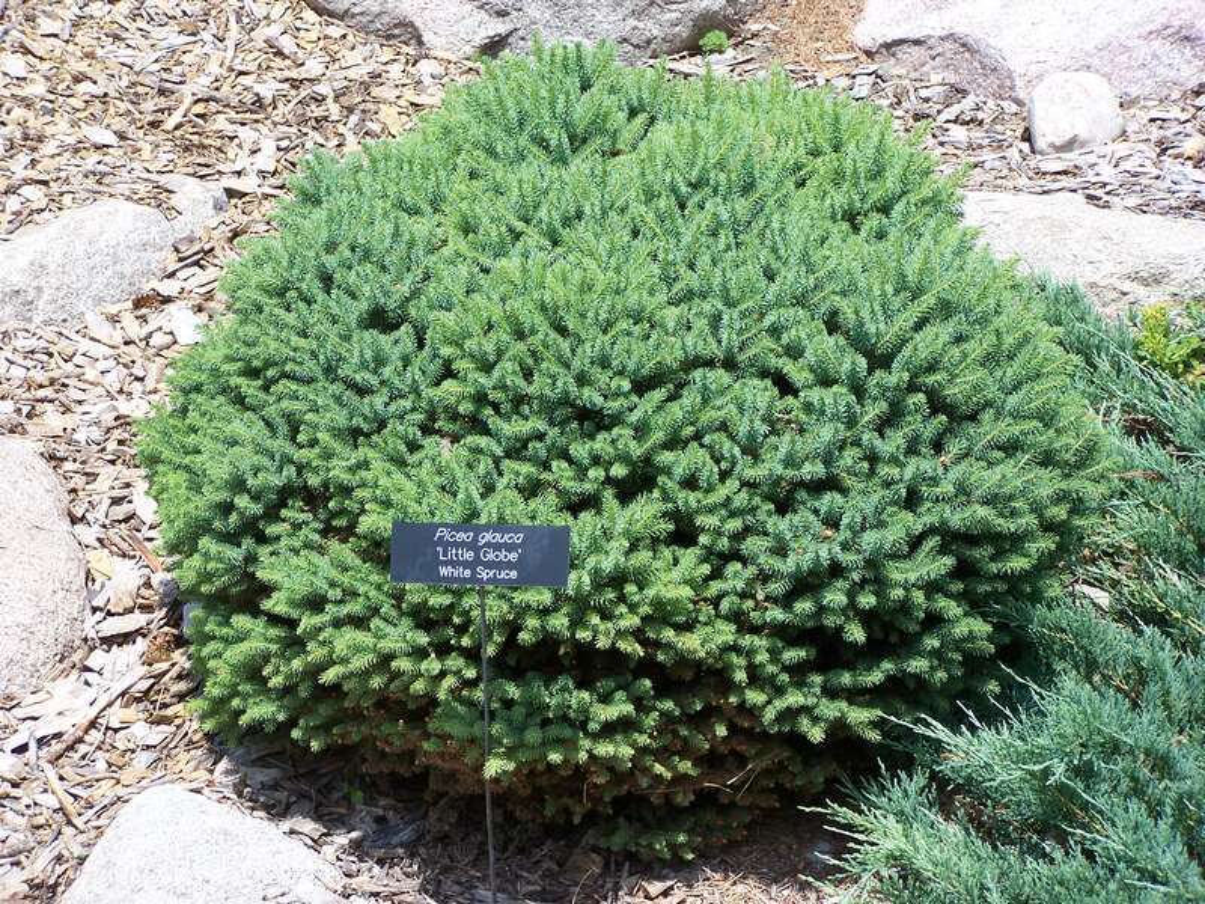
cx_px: 602
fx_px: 4073
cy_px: 452
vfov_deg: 12.7
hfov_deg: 16.8
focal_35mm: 117
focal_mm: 19.4
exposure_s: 1/750
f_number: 3.2
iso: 80
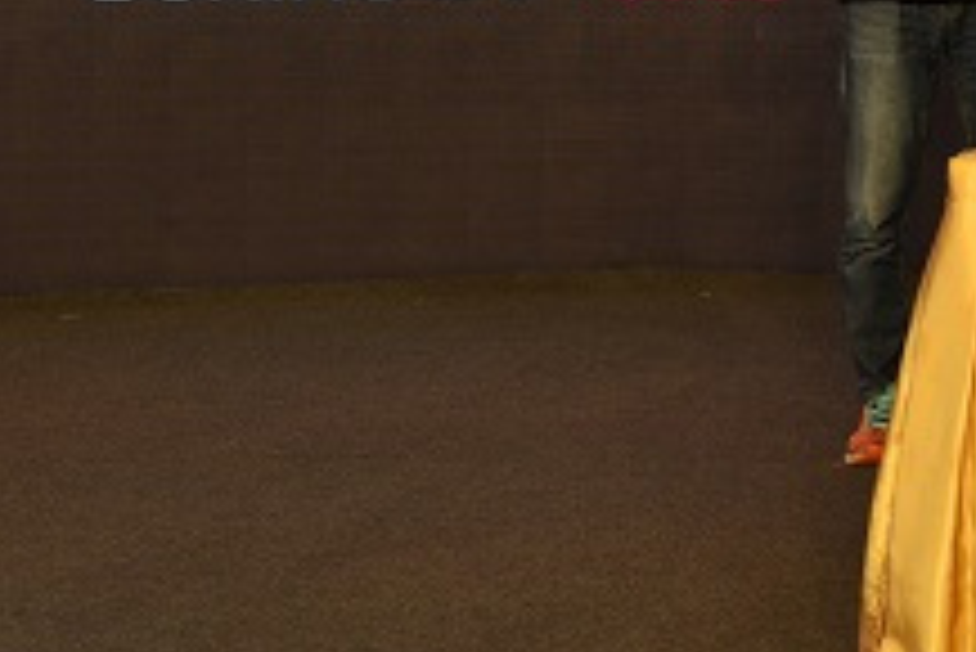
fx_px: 3500
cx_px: 1651
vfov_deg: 10.4
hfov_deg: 14.3
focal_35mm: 129
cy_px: -182
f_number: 4.5
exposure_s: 1/80
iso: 800
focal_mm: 35
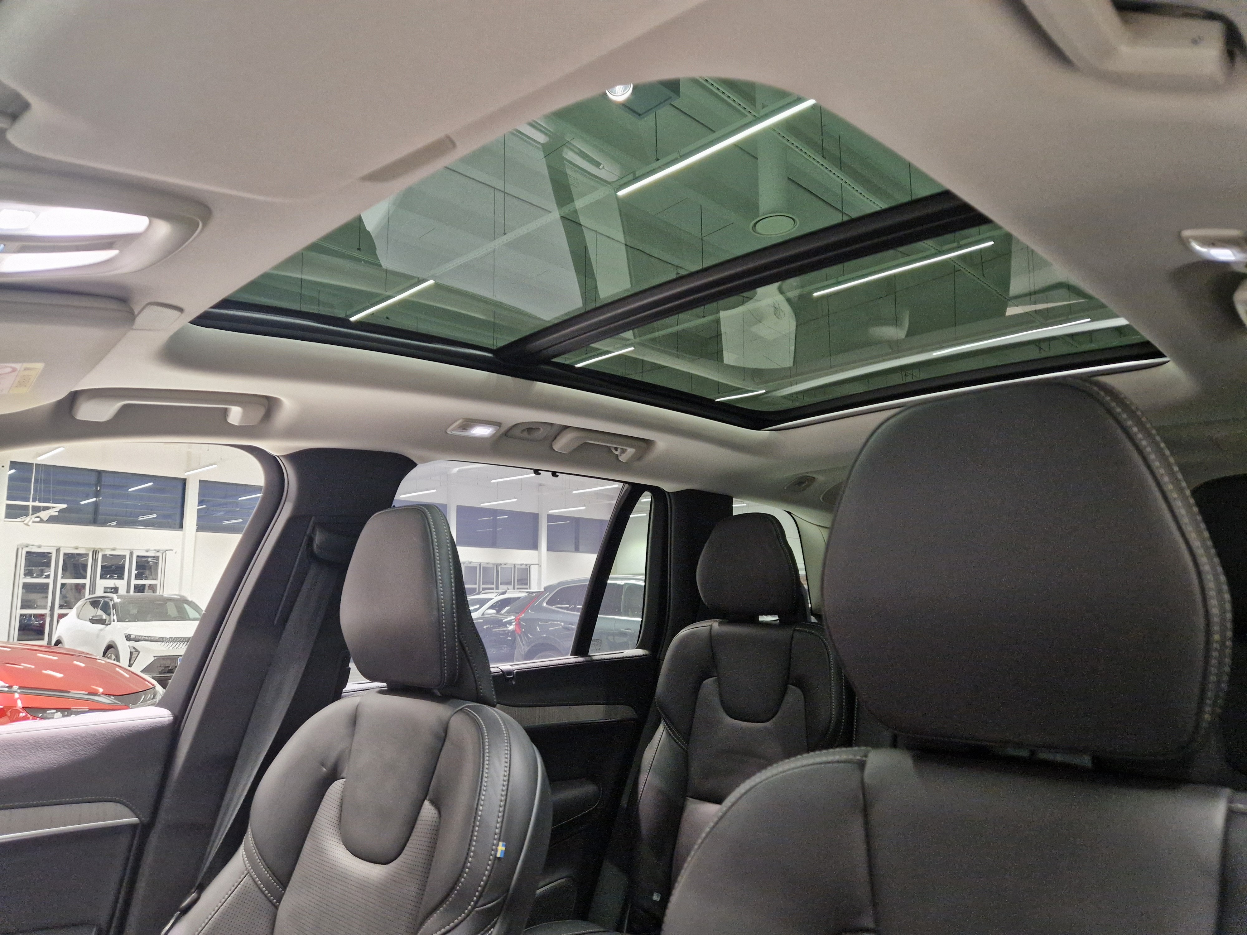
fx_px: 829
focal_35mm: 23
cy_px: 468
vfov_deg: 58.9
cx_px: 624
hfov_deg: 73.9
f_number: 1.8
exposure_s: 1/100
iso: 1000
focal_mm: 5.4
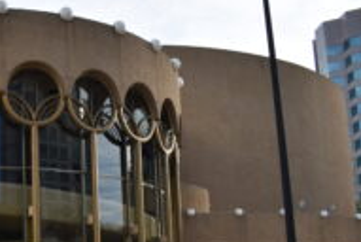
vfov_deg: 20.0
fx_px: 673
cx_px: -36
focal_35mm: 67
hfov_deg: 27.5
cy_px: 216
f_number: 8
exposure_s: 1/250
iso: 180
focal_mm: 20
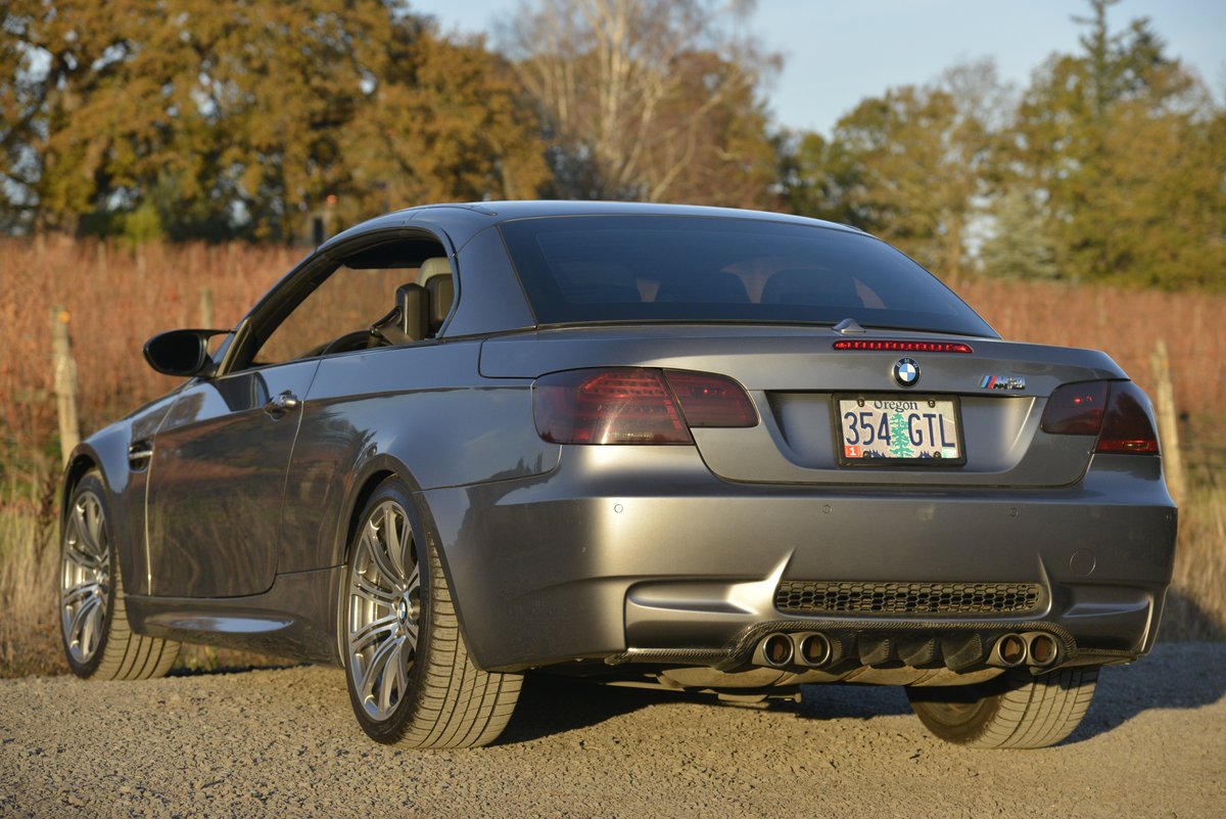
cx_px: 613
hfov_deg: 19.4
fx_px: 3577
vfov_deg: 13.1
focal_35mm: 105
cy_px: 410
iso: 1250
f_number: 6.3
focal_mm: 105
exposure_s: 1/2500
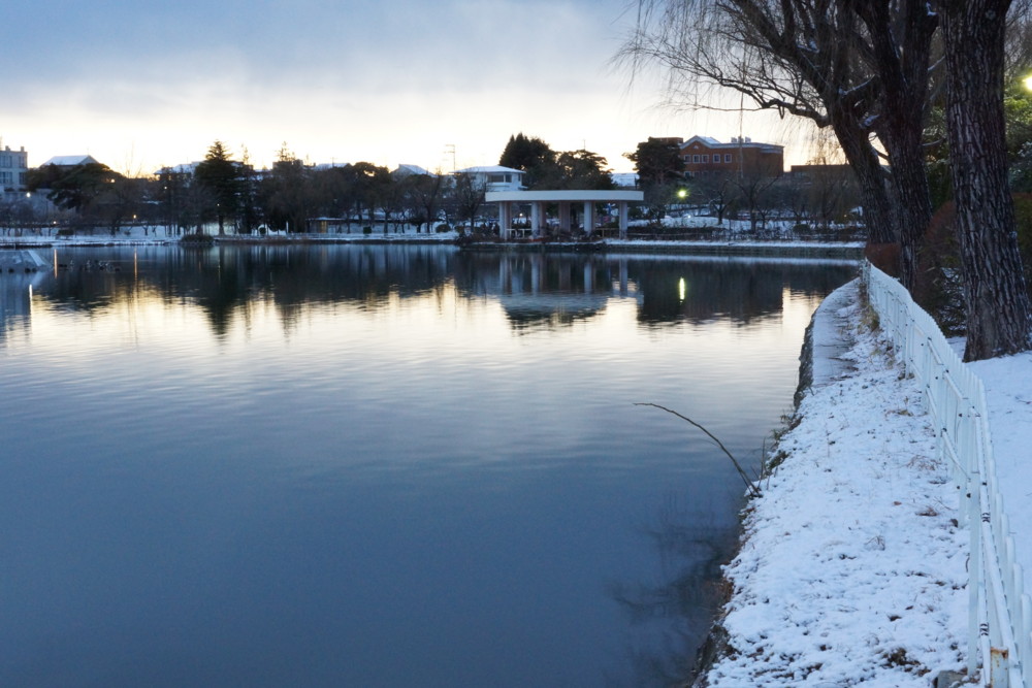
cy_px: 344
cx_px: 516
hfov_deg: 37.8
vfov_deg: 25.8
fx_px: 1505
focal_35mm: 52
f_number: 14
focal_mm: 35
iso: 1600
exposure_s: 1/4
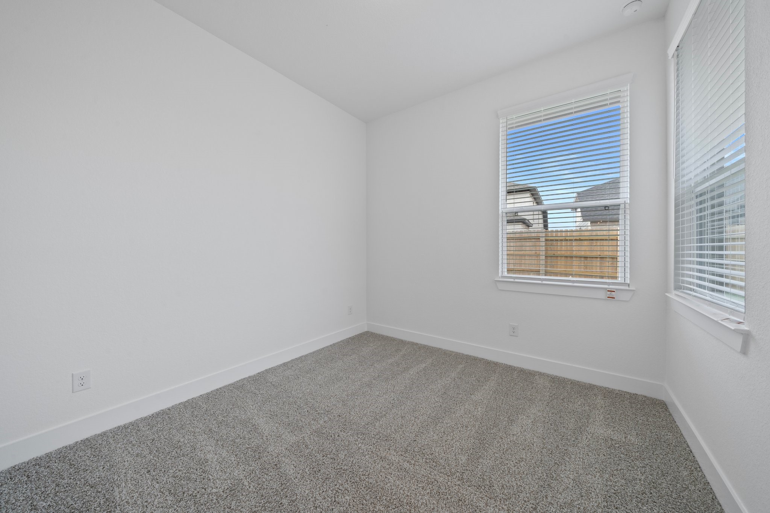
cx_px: 385
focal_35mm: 12
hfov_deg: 112.6
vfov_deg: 90.0
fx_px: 257
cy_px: 256
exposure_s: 1/13
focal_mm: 12
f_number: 10
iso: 320
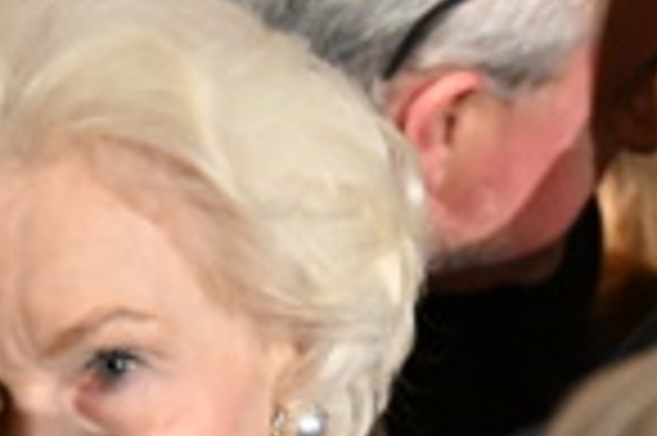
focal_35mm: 948
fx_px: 17281
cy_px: 144
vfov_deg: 1.4
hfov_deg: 2.2
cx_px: 1062
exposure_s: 1/160
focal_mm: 200
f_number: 4.5
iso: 8000
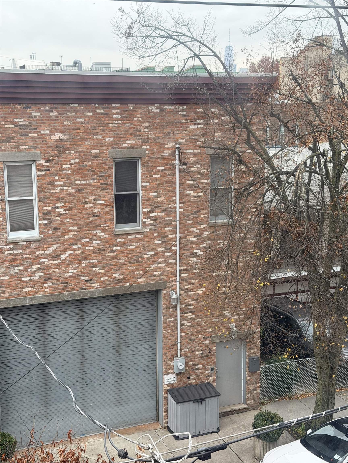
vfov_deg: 39.7
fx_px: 643
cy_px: 232
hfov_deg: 30.3
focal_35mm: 48
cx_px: 174
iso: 64
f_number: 1.78
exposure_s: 1/221
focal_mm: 6.76
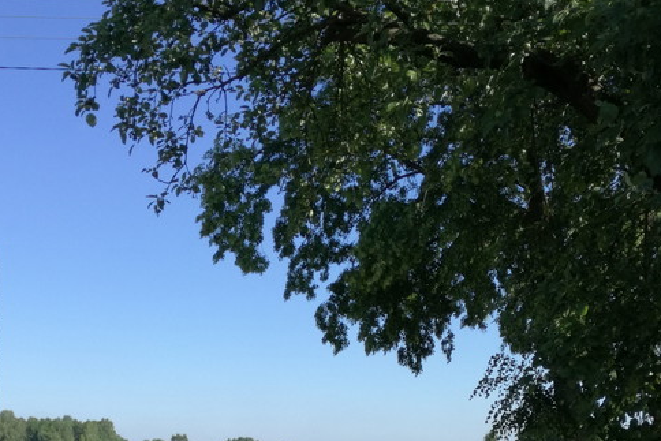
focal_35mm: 48
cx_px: 262
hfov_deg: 40.9
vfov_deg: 25.8
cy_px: 496
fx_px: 882
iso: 50
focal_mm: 3.79
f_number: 2
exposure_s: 1/804
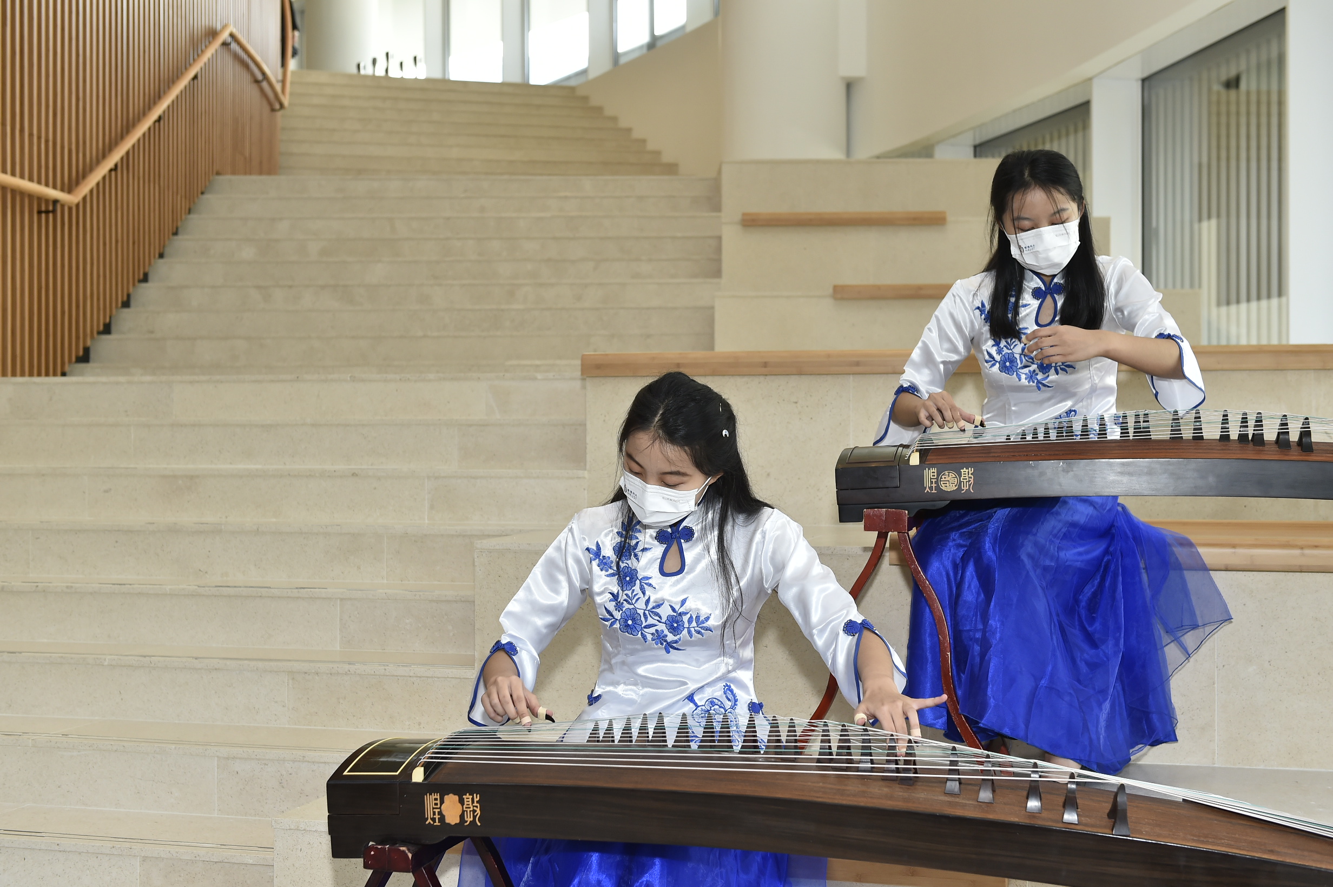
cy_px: 444
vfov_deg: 28.0
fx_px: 1776
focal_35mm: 48
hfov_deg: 41.1
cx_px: 666
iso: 1000
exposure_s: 1/200
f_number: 5.6
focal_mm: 48
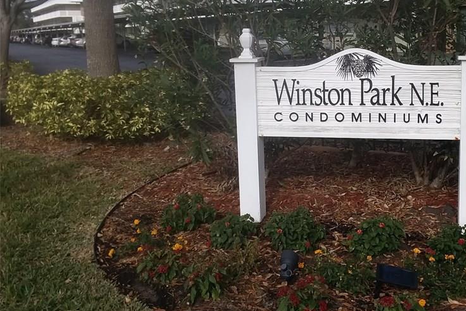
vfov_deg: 31.6
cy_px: 100
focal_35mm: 42
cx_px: 324
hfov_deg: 45.4
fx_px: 544
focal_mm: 2.47
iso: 40
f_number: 1.9
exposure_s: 1/1346
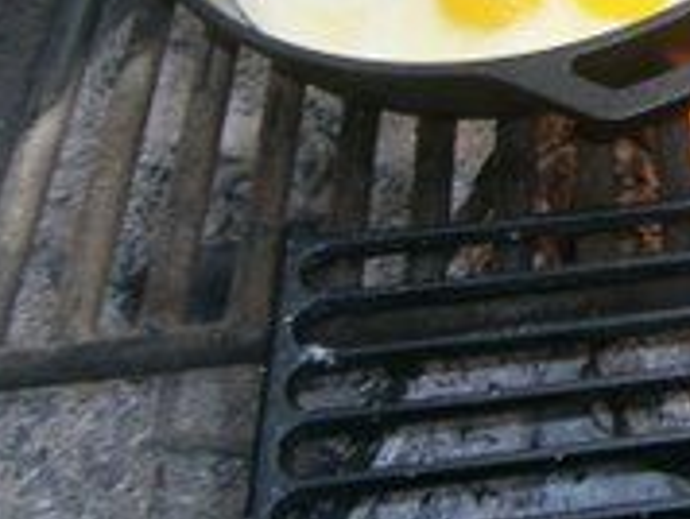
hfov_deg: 24.4
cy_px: -54
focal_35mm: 70
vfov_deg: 20.1
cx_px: 888
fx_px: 1397
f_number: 2.8
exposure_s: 1/30
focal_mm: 4.7
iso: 125
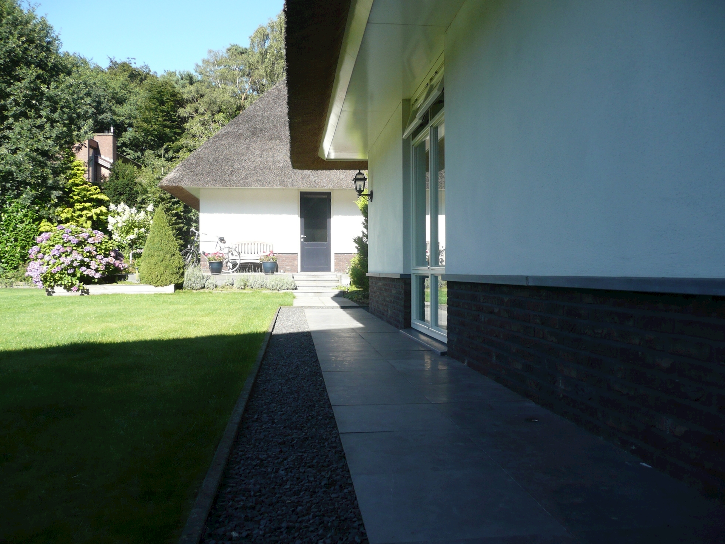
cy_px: 272
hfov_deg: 63.4
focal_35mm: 28
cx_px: 362
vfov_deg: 49.7
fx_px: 586
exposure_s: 1/320
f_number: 3.3
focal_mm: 4.6
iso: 100
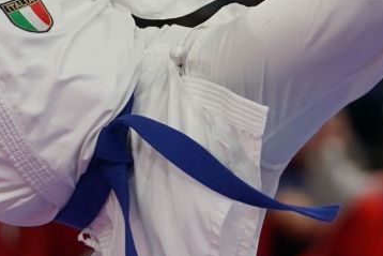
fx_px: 10110
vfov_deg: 1.4
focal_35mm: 950
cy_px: 125
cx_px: 206
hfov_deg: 2.2
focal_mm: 189
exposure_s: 1/1000
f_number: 2.8
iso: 1600
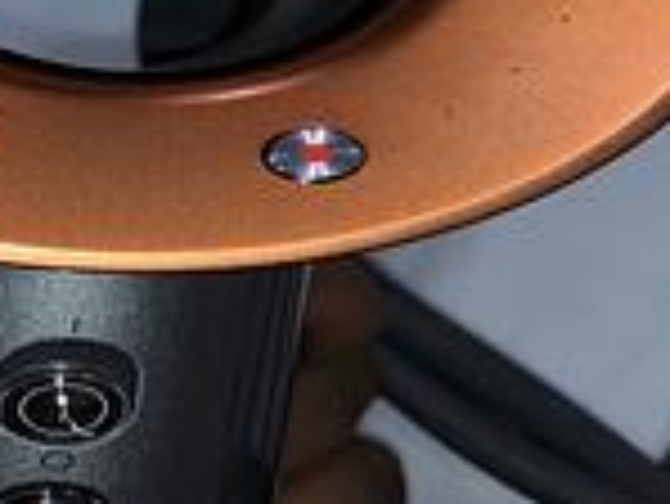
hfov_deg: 25.9
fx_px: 1453
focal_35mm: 75
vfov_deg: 19.6
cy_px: 162
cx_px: 256
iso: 20
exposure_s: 1/46
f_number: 1.8
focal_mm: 4
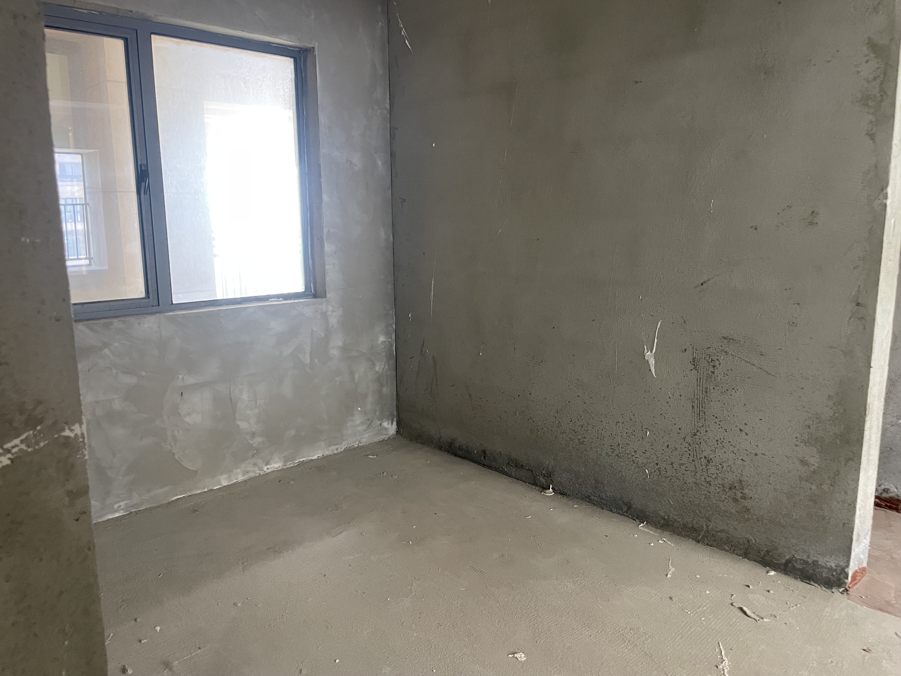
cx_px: 450
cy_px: 338
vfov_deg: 53.1
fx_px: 677
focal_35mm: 26
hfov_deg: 67.3
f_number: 1.6
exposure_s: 1/50
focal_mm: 4.2
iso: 500
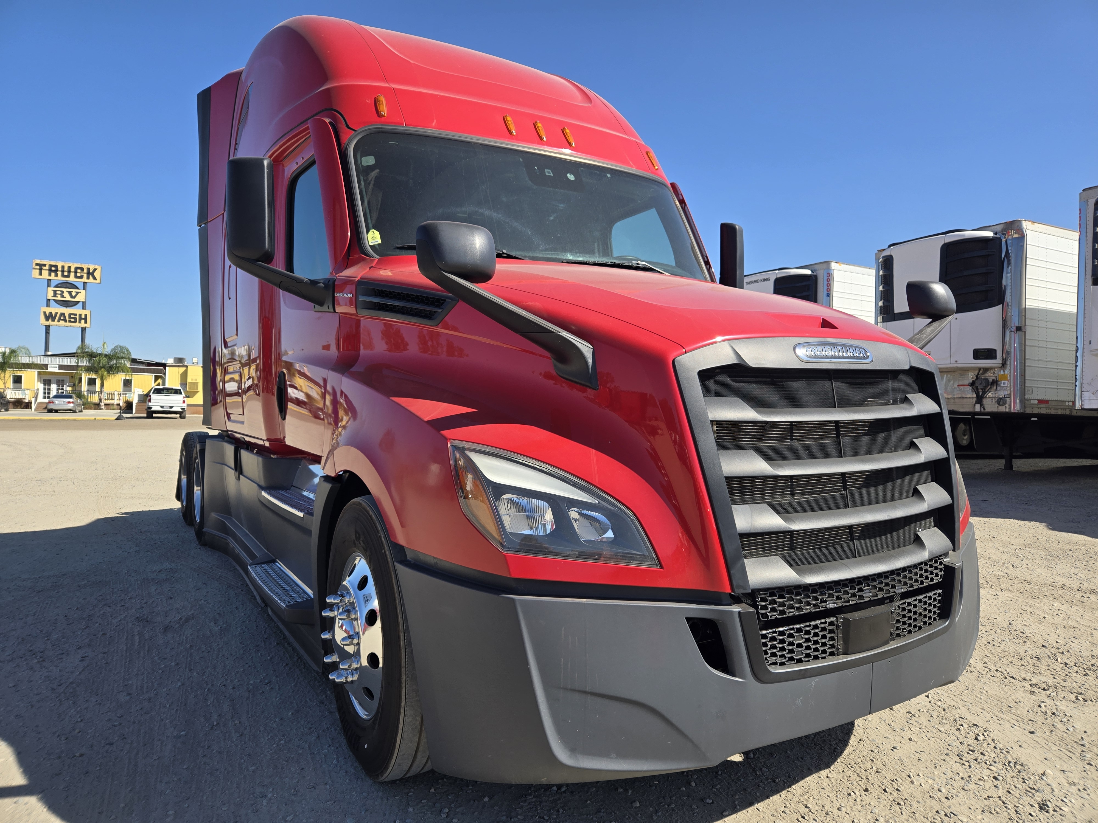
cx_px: 549
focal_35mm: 23
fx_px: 730
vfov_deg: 58.9
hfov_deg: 73.9
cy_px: 412
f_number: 1.8
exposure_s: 1/1354
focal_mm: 5.4
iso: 25
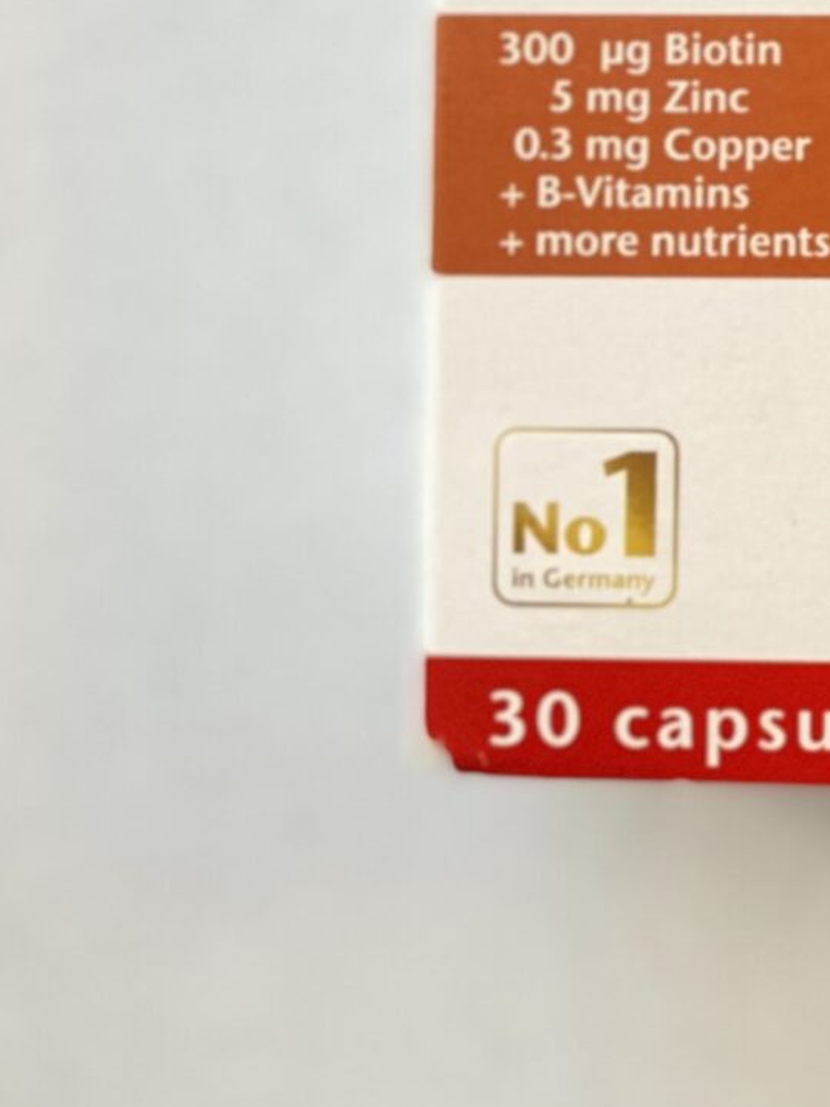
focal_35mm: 93
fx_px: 2973
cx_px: 1161
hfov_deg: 15.0
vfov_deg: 20.1
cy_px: -110
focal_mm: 4.25
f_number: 1.8
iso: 160
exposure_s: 1/60
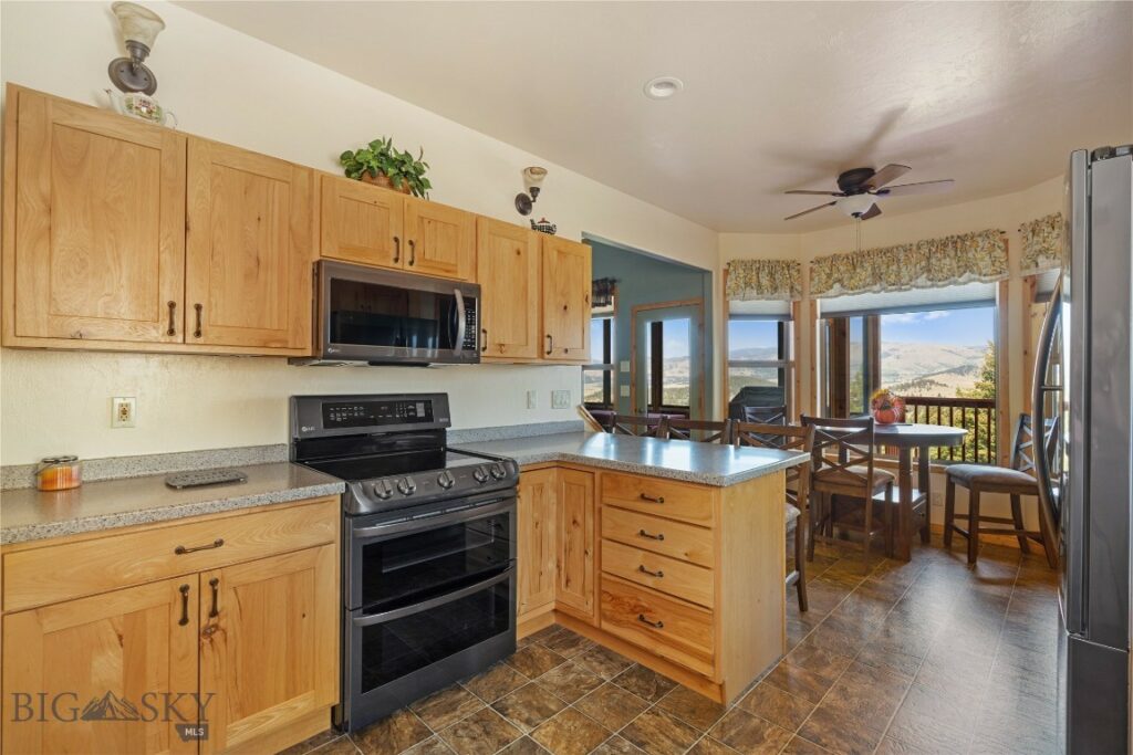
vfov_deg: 72.1
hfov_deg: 95.0
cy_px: 378
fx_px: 519
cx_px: 566
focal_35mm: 16
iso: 400
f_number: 8
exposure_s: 1/13
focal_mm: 16.5
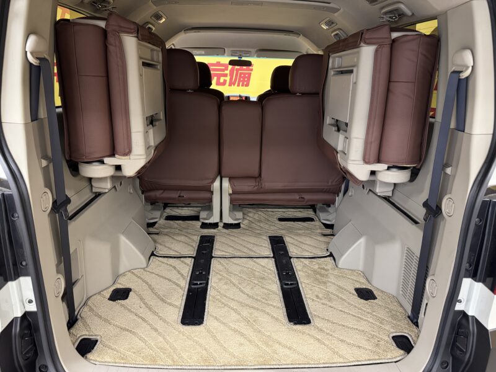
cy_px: 186
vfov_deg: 56.8
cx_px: 248
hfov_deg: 71.6
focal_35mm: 24
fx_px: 344
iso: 320
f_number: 1.78
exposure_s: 1/50
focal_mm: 6.76
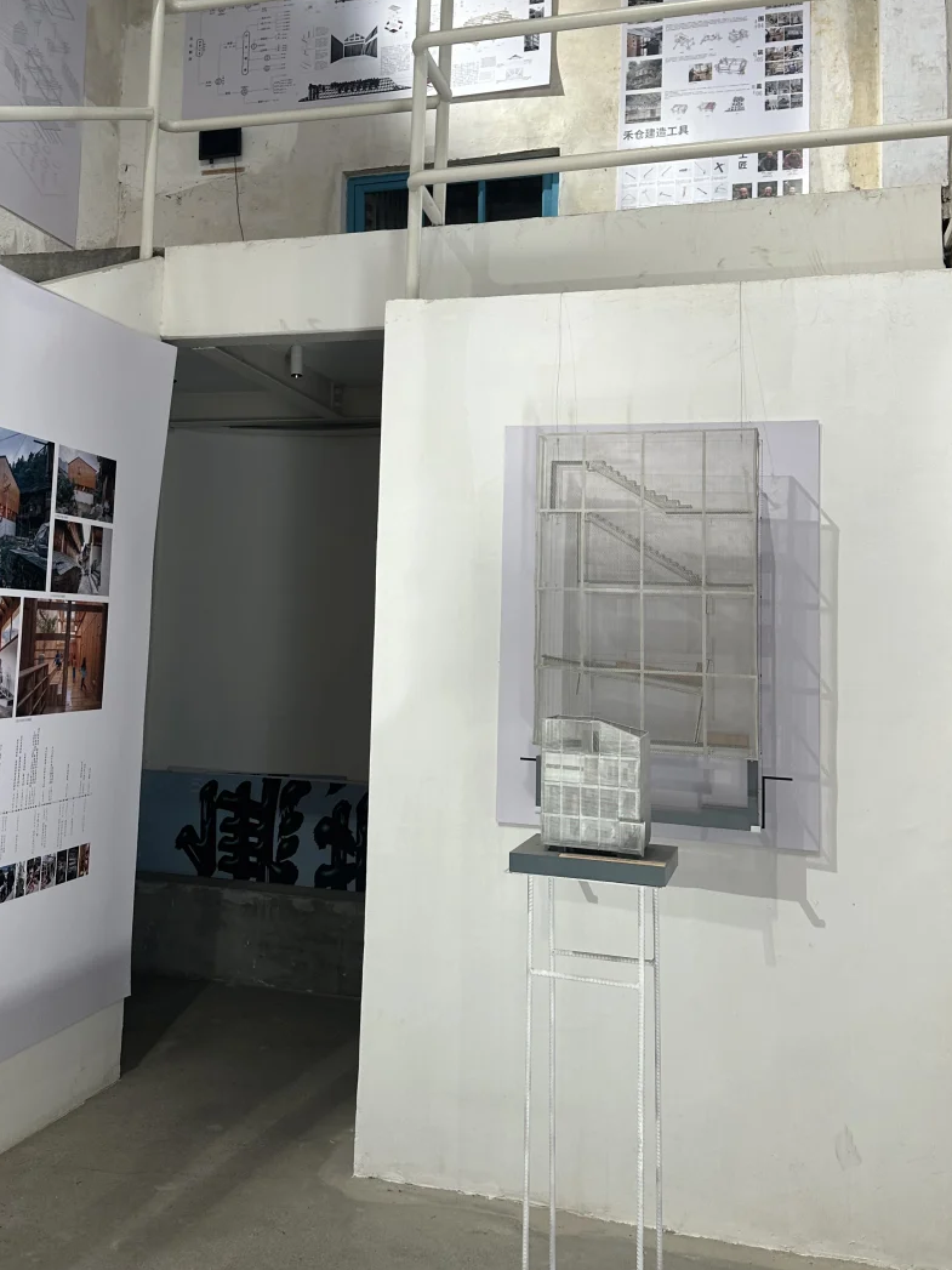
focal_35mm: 33
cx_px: 388
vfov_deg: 55.1
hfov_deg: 42.8
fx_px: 1210
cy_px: 526
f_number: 1.78
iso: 80
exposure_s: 1/100
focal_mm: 6.86
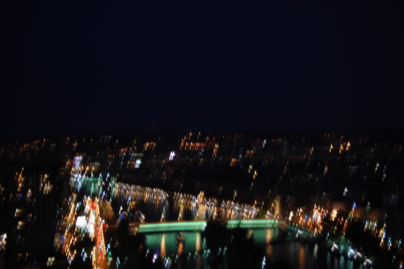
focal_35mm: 82
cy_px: 134
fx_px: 925
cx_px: 202
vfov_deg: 16.5
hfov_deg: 24.6
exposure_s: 1
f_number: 4
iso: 200
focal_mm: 55
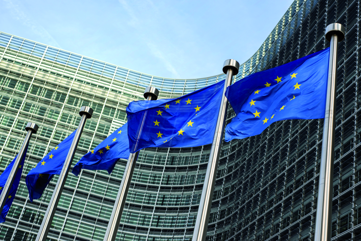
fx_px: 502
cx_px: 180
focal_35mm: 50
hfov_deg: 39.6
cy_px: 120
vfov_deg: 27.0
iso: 100
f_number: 4.5
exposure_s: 1/400
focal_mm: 50
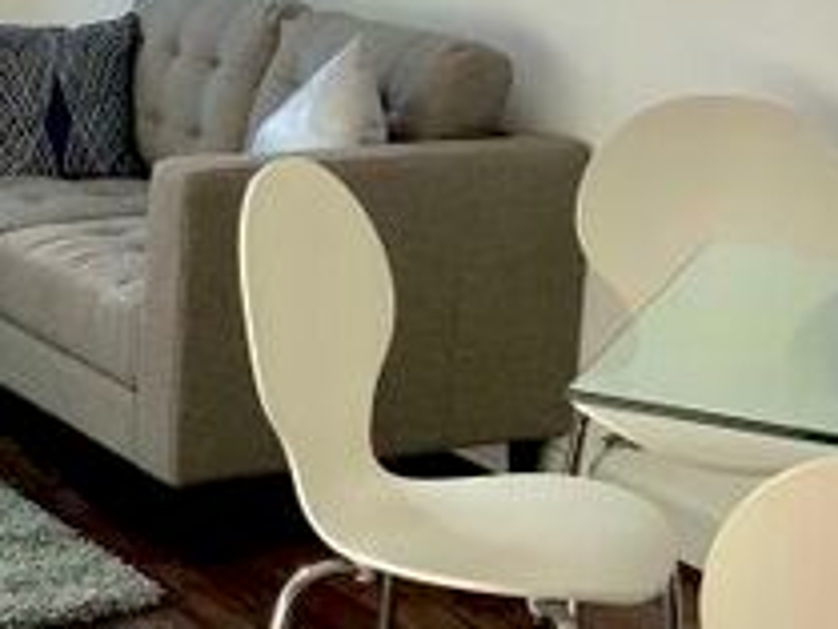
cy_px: 14
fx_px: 2350
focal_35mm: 97
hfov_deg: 19.5
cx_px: -48
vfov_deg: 15.0
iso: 16
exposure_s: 1/454
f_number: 1.8
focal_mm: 3
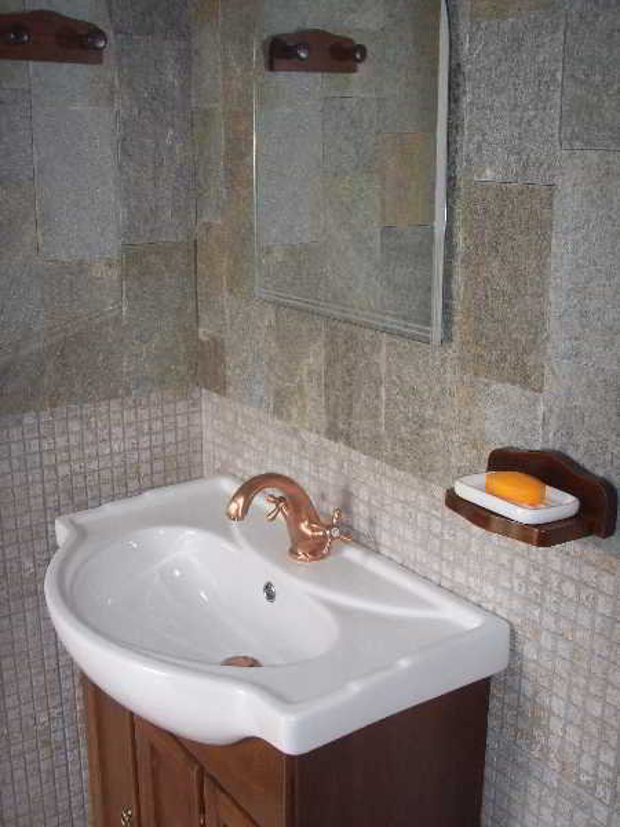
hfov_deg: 36.8
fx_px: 931
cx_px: 310
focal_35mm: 39
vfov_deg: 47.9
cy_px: 414
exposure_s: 1/45
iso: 100
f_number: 3.5
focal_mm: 6.6
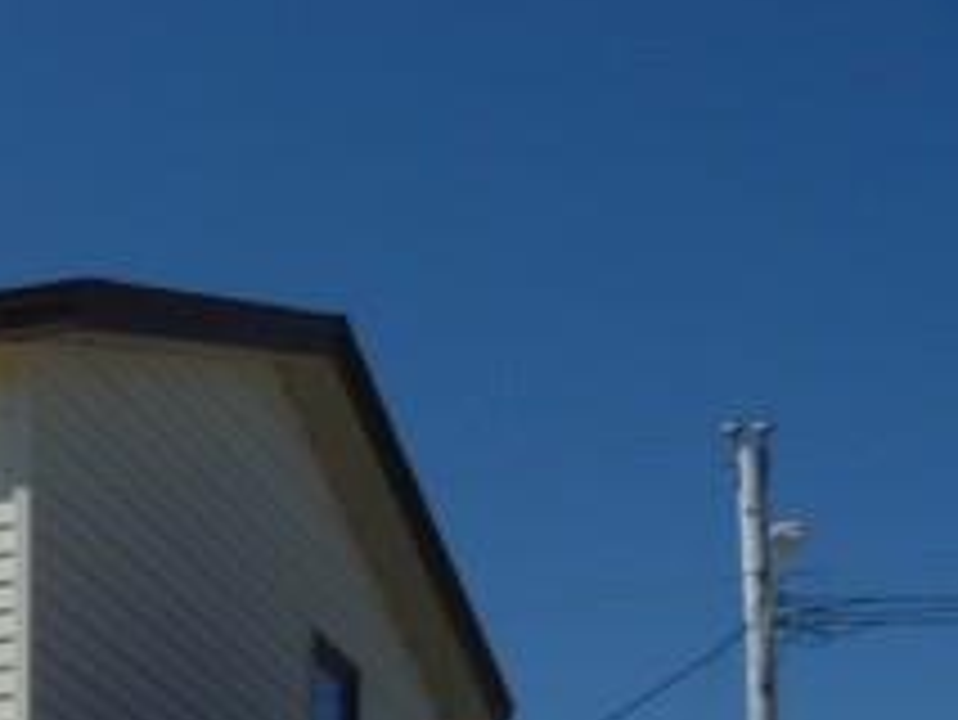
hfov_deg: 17.1
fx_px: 2908
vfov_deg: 13.4
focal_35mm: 105
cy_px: 1044
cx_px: -445
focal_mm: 6.3
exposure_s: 1/640
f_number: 5.6
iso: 80
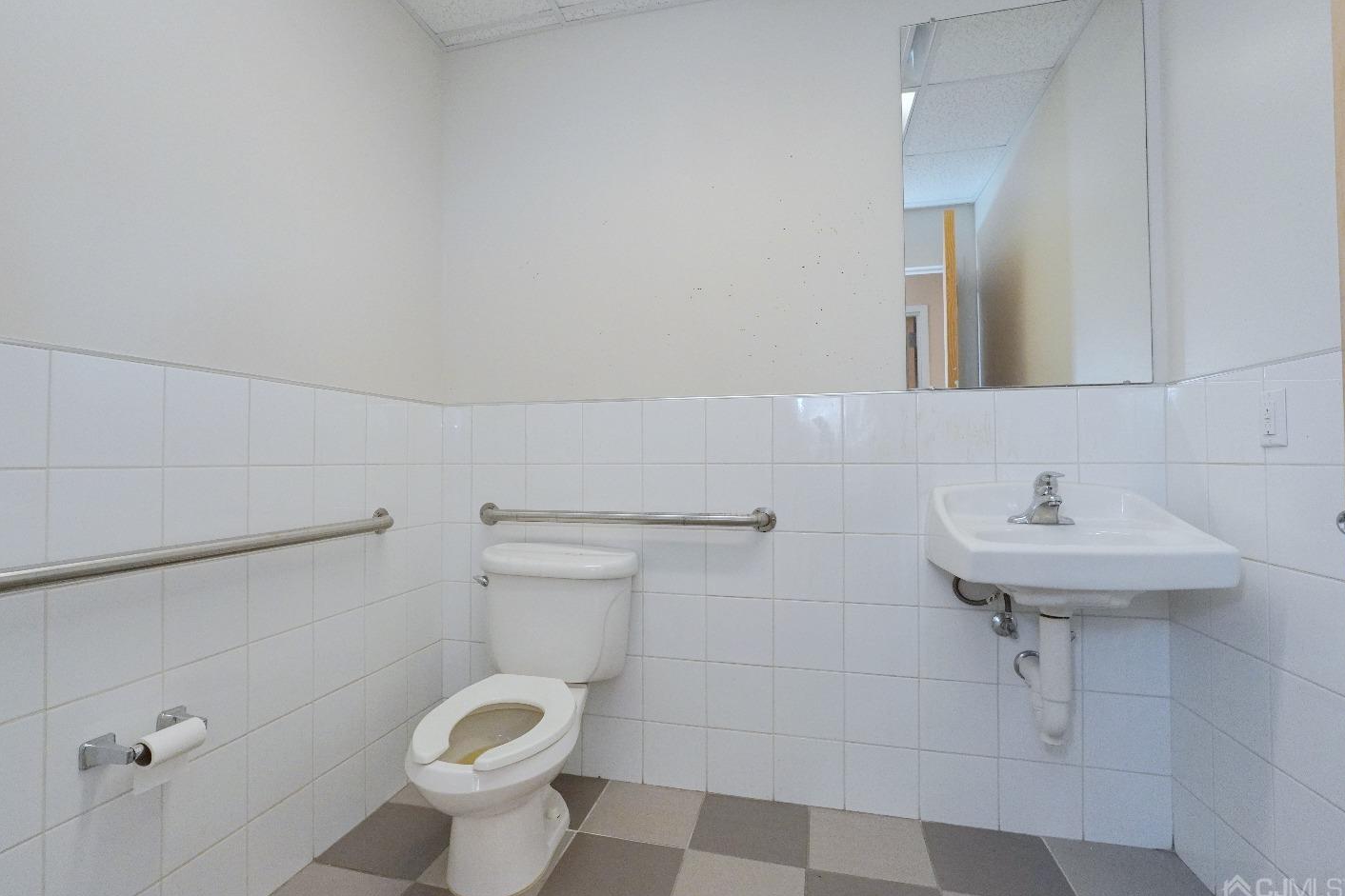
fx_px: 655
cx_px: 637
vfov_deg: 68.8
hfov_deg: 91.4
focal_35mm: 18
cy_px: 445
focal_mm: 11
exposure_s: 1/160
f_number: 4
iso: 1600
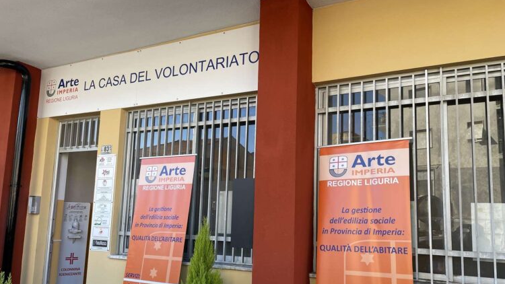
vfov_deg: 40.0
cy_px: 170
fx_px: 388
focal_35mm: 29
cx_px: 258
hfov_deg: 66.1
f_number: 1.6
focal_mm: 4.2
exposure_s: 1/415
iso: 32
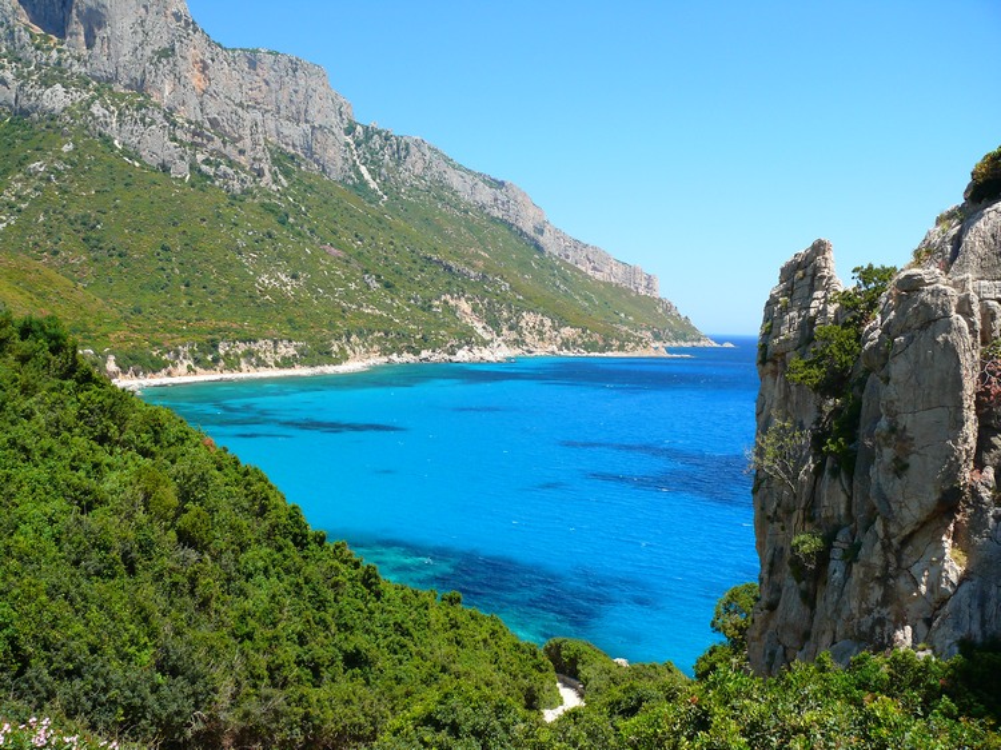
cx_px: 500
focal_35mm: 35
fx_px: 1012
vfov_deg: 40.7
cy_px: 375
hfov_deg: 52.6
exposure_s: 1/160
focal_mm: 7.4
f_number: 4
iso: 100
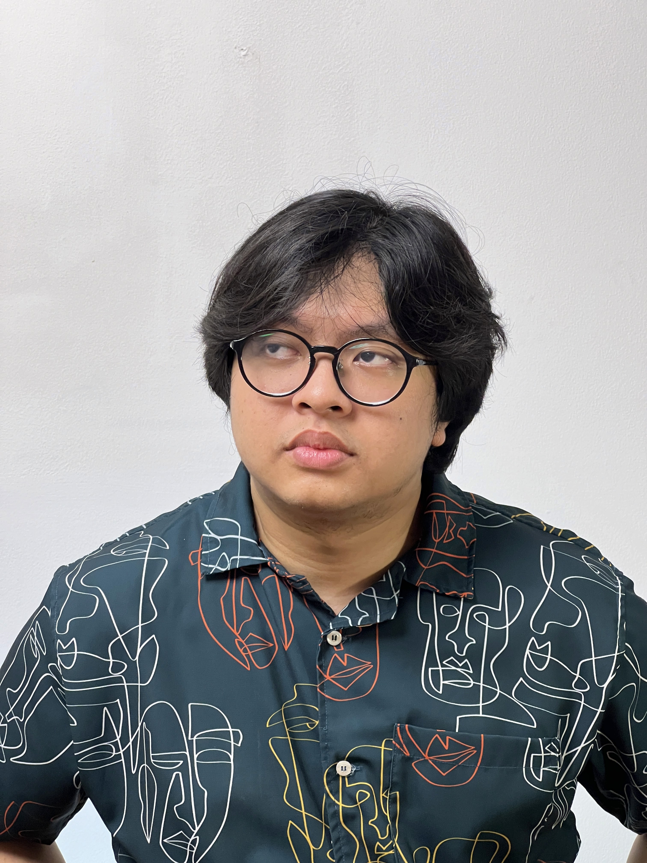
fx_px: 1919
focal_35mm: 77
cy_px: 432
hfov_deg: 19.1
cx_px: 324
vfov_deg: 25.3
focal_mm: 9
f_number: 2.8
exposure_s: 1/50
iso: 200
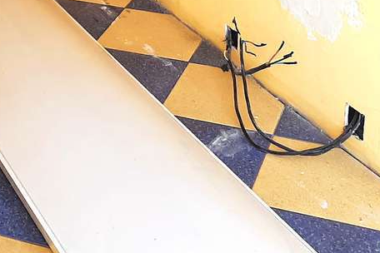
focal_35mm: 89
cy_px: -197
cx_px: 66
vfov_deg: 13.8
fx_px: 939
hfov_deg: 22.5
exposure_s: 1/145
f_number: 1.7
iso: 40
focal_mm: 3.93
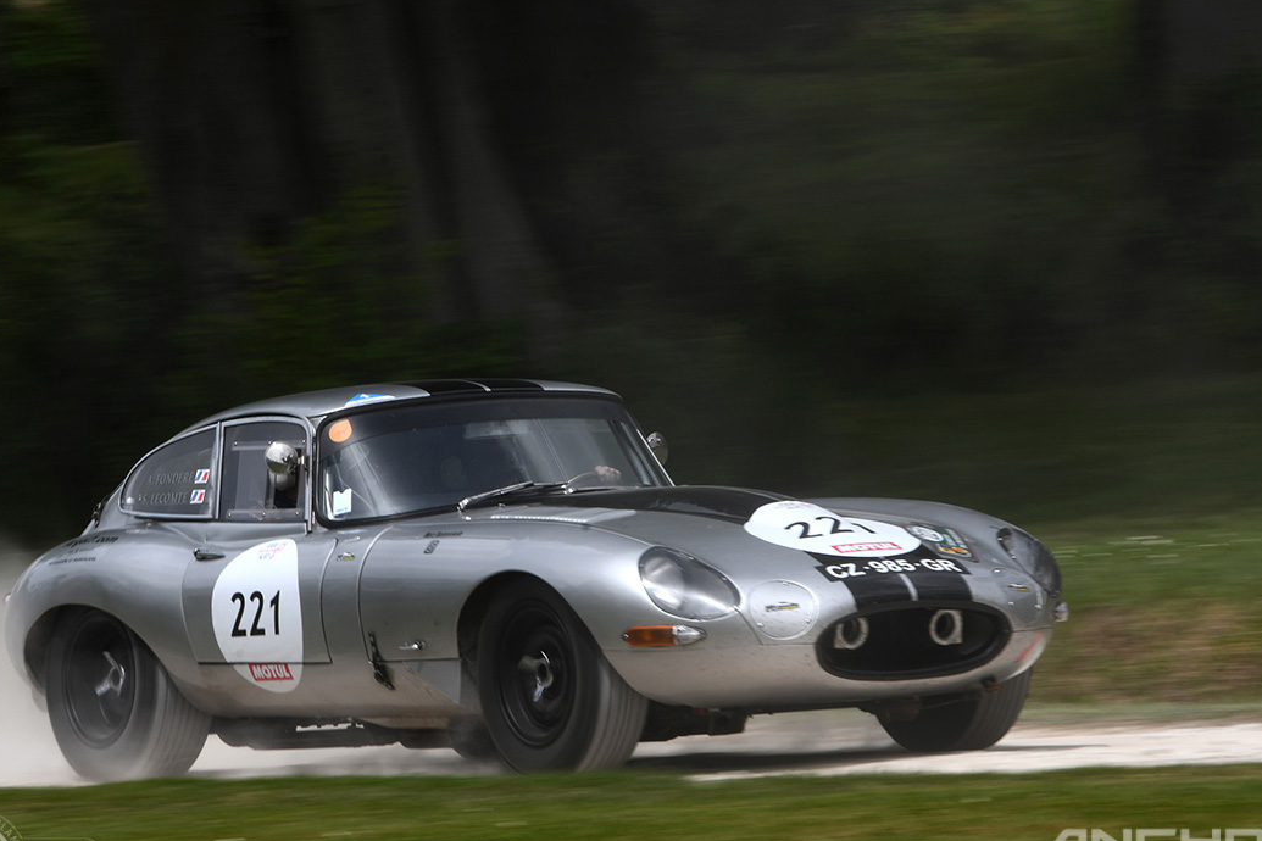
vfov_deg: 3.7
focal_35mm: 371
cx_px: 578
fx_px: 13005
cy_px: 410
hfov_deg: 5.6
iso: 100
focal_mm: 200
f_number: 20
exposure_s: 1/50
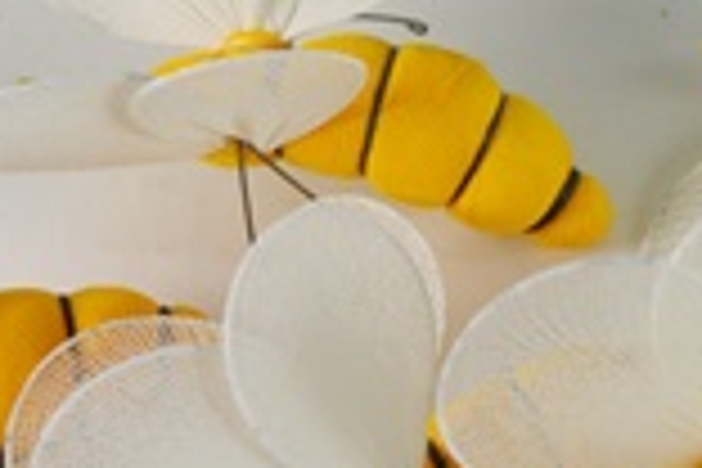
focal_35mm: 196
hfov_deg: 10.4
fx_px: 3822
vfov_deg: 7.0
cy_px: 68
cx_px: 788
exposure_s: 1/125
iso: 360
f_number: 5.6
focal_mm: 34
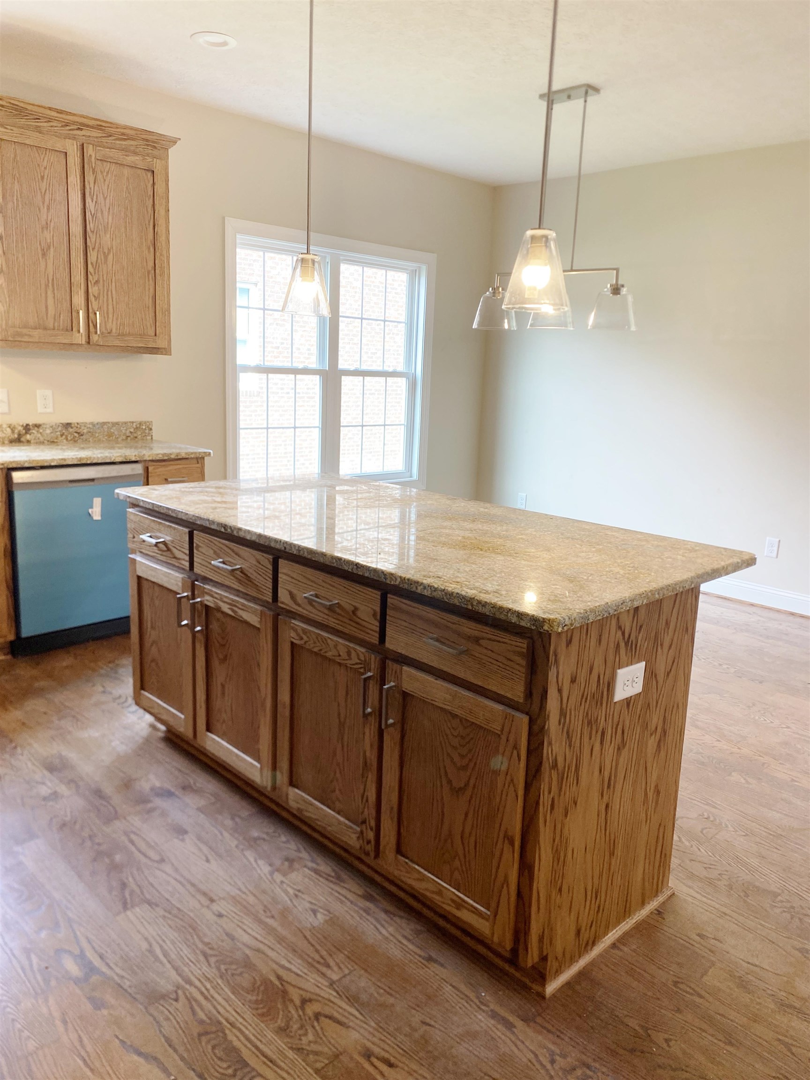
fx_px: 811
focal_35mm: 26
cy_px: 540
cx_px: 405
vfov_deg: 67.3
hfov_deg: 53.1
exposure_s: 1/60
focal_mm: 4.25
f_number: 1.8
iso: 80
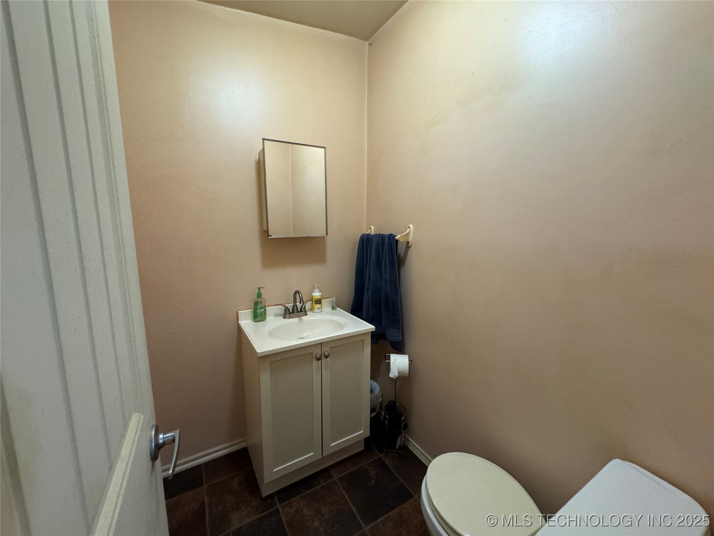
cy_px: 268
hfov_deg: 102.1
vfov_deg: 85.7
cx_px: 357
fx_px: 289
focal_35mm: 14
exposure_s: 1/60
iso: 800
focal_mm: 2.22
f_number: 2.2
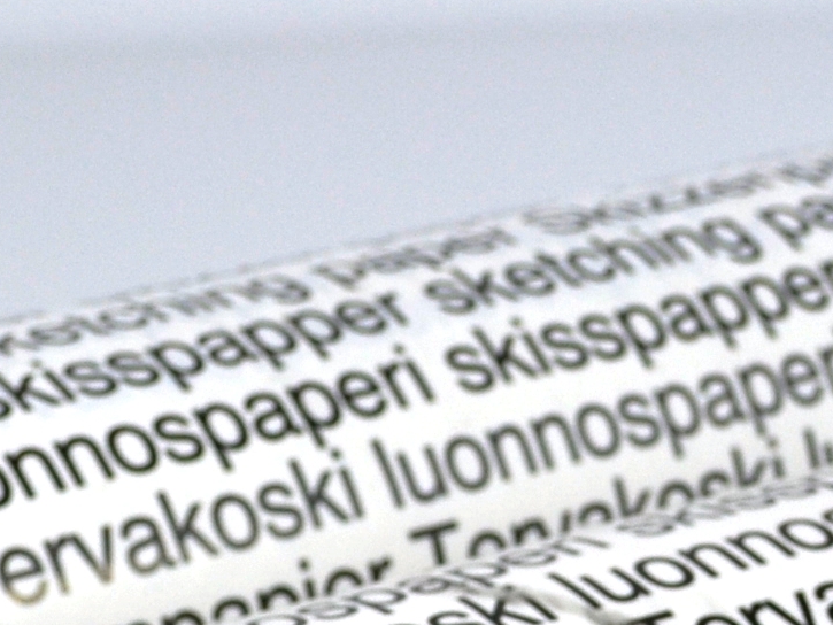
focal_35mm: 199
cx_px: 635
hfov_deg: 9.9
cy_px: 1168
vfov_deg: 7.2
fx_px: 4797
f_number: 5.6
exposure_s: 1/125
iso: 320
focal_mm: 29
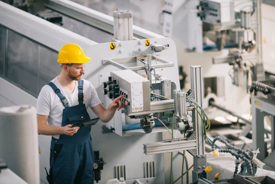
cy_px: 92
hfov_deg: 10.3
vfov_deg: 6.9
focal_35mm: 200
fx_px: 1528
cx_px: 138
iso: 400
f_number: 2
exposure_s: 1/500
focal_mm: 200
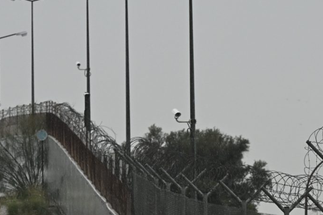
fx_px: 3526
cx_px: 262
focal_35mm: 393
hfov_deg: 5.2
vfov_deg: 3.5
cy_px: 326
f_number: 6.3
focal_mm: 105
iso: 320
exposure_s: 1/500
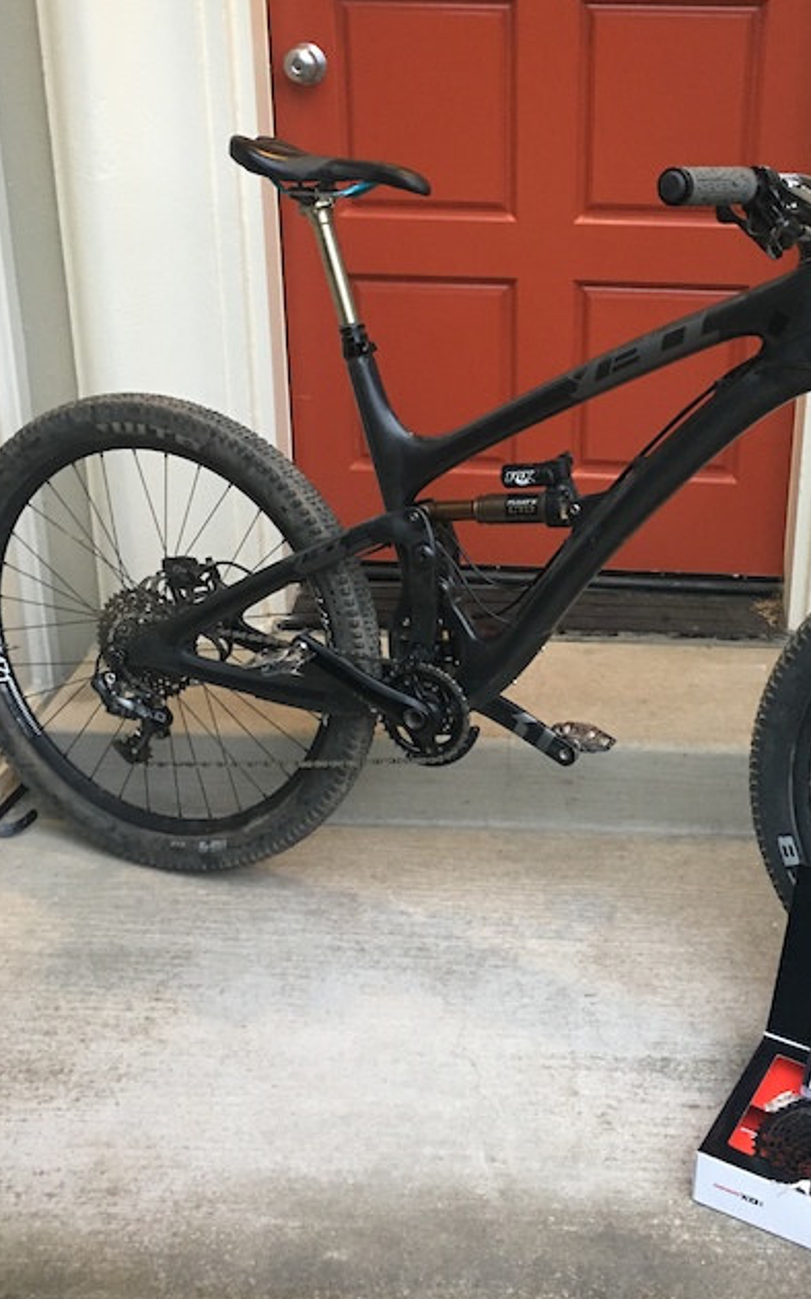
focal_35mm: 39
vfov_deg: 50.2
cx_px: 576
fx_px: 1380
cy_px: 556
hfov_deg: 32.3
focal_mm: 4.15
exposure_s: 1/10
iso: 80
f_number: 2.2
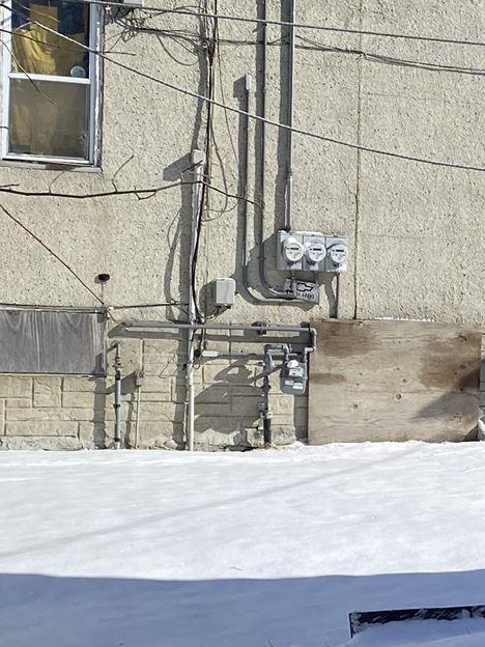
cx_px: 579
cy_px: 396
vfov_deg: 20.4
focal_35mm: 96
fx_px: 1793
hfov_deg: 14.9
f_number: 1.8
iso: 32
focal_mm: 4.25
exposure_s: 1/4115
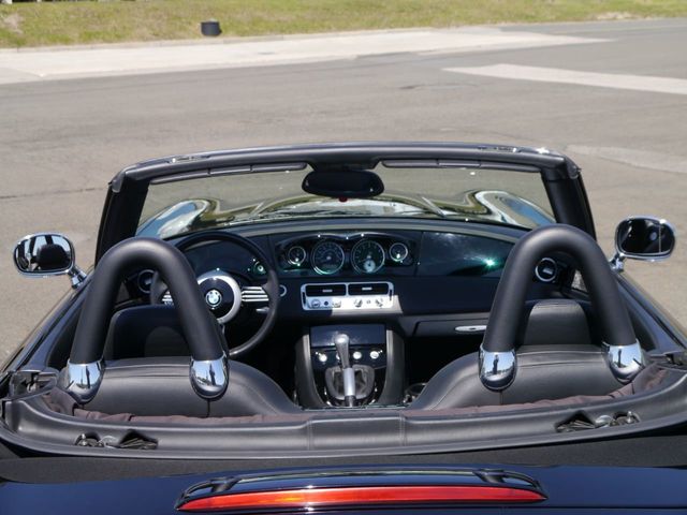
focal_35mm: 48
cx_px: 344
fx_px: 953
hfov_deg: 39.7
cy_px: 258
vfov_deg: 30.3
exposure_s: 1/320
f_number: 7.1
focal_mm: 24
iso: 160
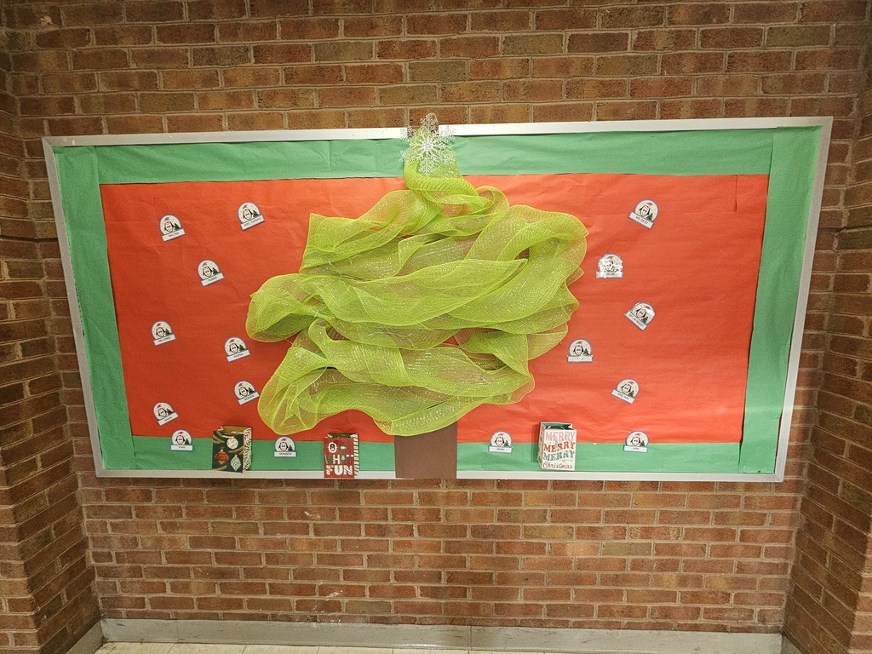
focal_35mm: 13
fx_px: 327
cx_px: 436
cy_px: 327
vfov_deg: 89.9
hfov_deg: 106.2
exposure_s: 1/100
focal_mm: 2.2
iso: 320
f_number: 2.2
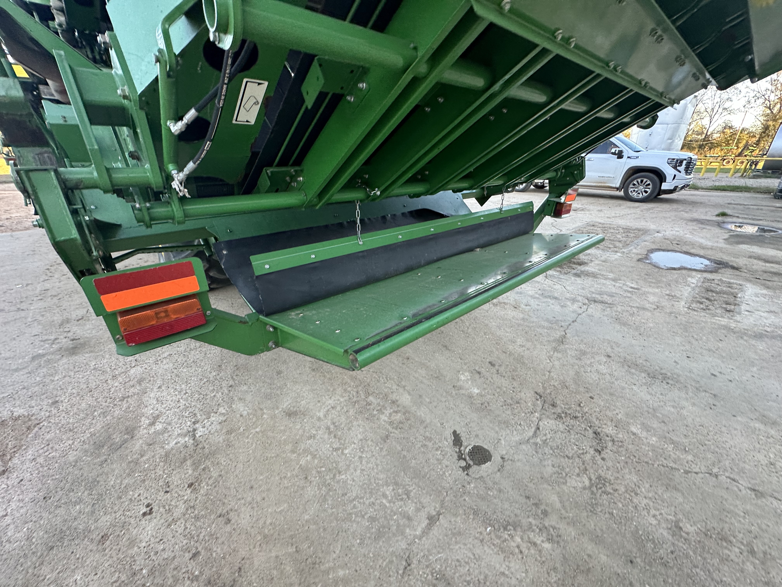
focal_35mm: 14
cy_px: 294
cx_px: 391
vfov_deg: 85.7
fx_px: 316
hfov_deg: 102.1
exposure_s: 1/99
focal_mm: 2.22
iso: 100
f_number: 2.2
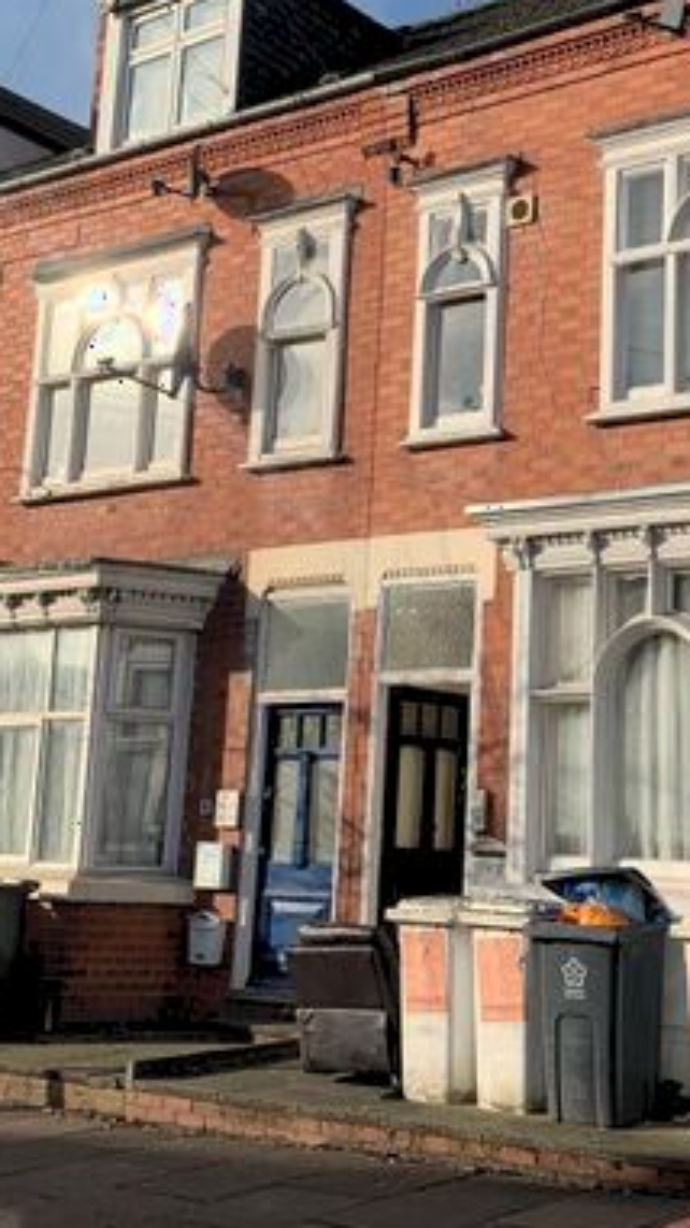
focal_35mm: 52
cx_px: 497
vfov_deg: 39.7
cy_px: 475
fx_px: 1693
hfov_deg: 22.9
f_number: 1.8
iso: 25
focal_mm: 4.25
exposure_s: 1/2481
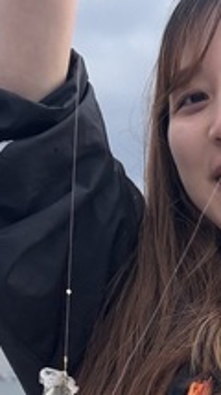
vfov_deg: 18.0
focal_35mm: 113
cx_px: 243
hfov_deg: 10.6
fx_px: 1180
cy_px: 476
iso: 50
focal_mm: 5.96
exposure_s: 1/2451
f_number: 1.6
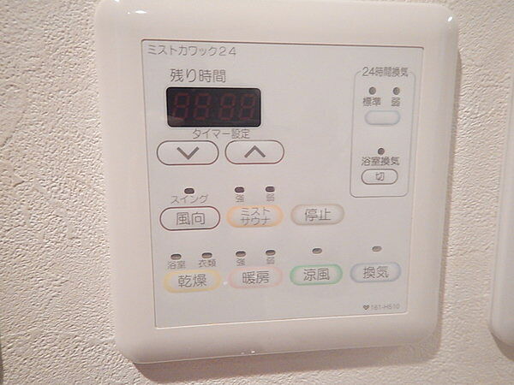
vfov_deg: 56.8
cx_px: 257
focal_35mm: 24
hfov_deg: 71.6
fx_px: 356
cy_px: 192
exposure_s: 1/20
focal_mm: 4.3
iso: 400
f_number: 2.8
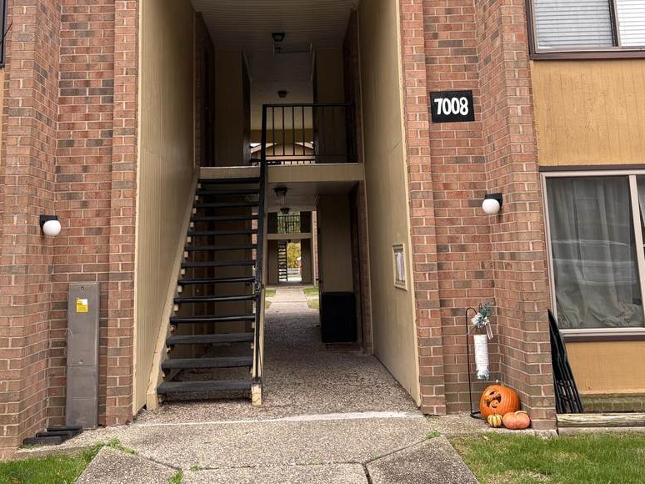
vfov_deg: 32.6
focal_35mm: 43
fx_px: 801
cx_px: 312
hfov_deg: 43.9
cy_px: 93
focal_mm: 5.96
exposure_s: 1/122
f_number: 1.6
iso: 80
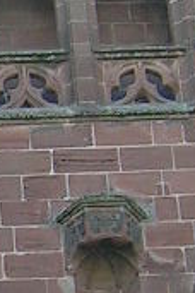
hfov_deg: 6.2
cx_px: -149
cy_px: 408
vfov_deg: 9.2
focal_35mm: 218
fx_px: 1771
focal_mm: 5.4
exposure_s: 1/144
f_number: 2.8
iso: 50
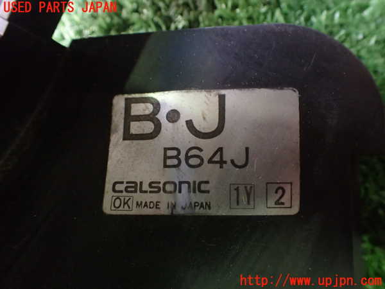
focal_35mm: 30
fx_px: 334
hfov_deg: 60.0
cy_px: 144
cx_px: 192
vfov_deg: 46.8
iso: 800
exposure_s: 1/40
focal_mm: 5.4
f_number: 2.3
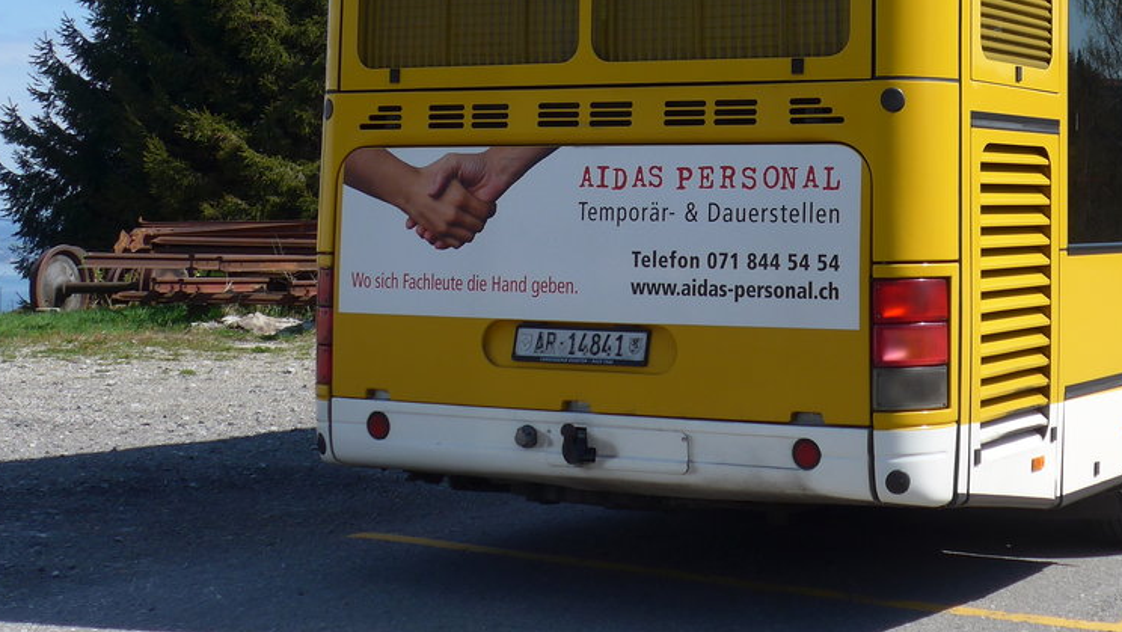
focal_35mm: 72
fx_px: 2143
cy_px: 32
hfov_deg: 28.8
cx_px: 885
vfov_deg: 16.5
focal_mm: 8.4
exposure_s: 1/1600
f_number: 2.8
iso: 80
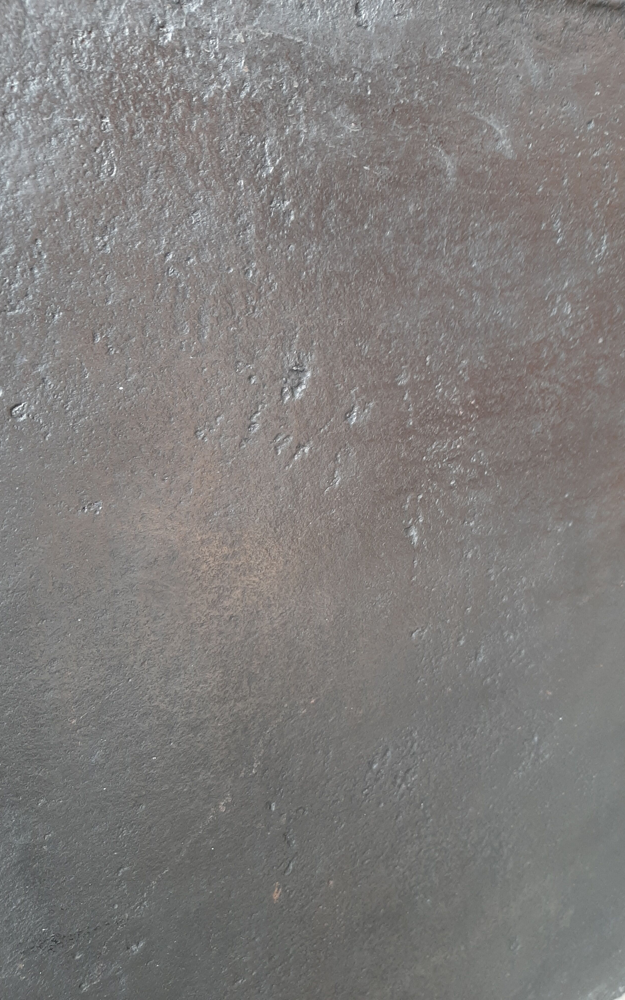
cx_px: 367
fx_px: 763
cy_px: 496
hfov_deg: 44.4
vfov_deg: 66.5
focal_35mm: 28
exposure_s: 1/50
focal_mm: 3.93
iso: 80
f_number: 1.7
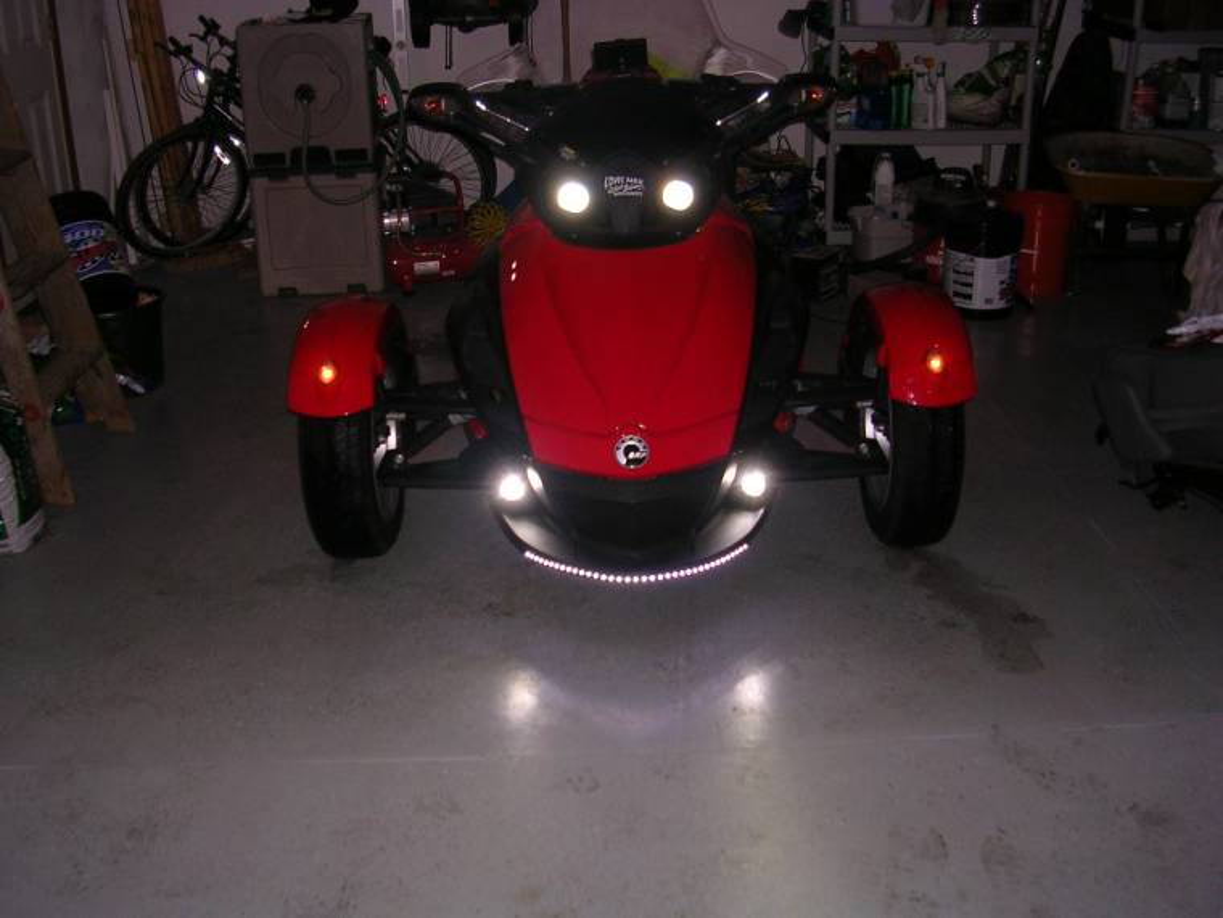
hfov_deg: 49.0
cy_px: 459
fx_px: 1343
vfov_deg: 37.7
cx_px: 612
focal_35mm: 38
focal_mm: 5.8
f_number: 2.8
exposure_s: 1/60.1
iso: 56
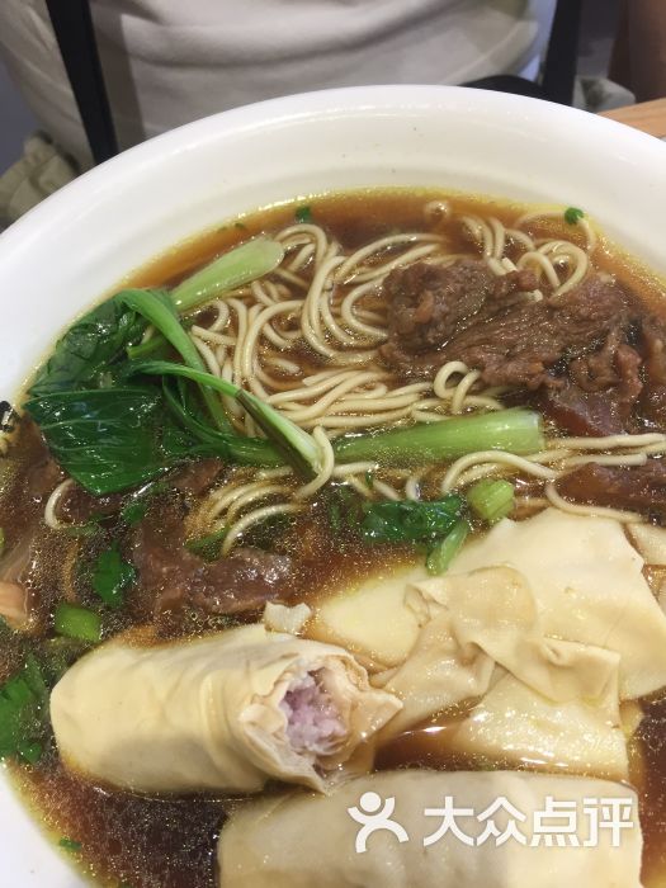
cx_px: 333
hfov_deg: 48.2
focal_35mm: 29
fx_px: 744
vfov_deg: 61.7
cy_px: 444
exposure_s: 1/33
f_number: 2.2
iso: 40
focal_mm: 4.15
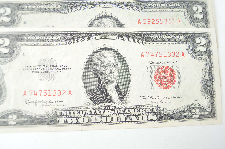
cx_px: 112
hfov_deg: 55.1
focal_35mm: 34
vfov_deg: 38.3
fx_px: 215
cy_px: 74
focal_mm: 23
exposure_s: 1/160
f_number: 5
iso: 200
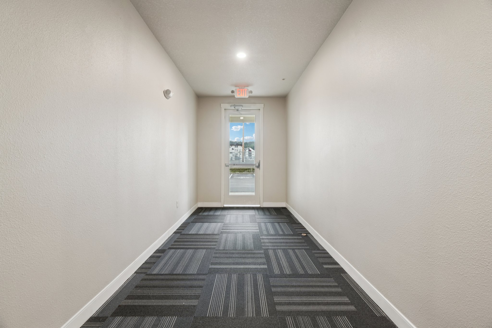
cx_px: 246
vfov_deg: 73.7
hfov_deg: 96.7
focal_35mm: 16
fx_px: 219
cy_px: 164
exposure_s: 1/4
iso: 400
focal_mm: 16
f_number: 8
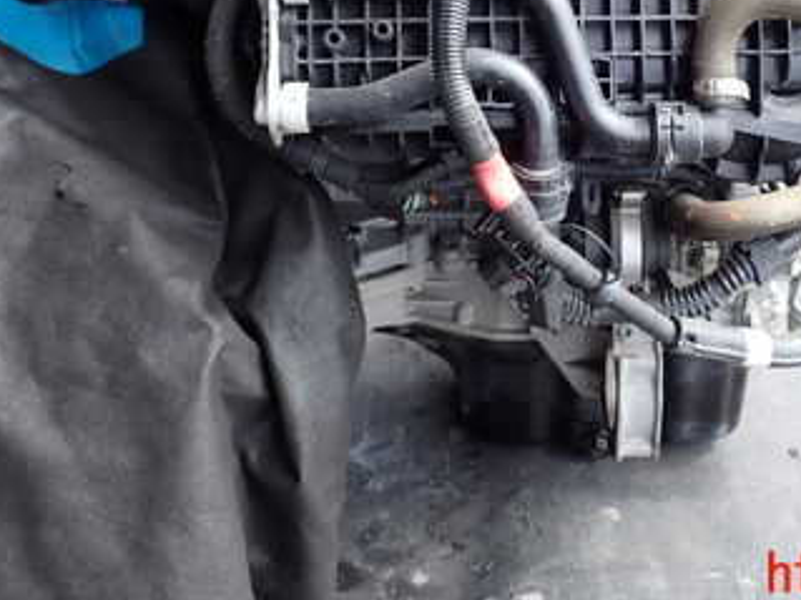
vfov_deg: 29.4
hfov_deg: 39.6
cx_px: 580
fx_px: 1087
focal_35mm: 47
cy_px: 43
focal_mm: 4.5
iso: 100
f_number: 2.8
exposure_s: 1/160
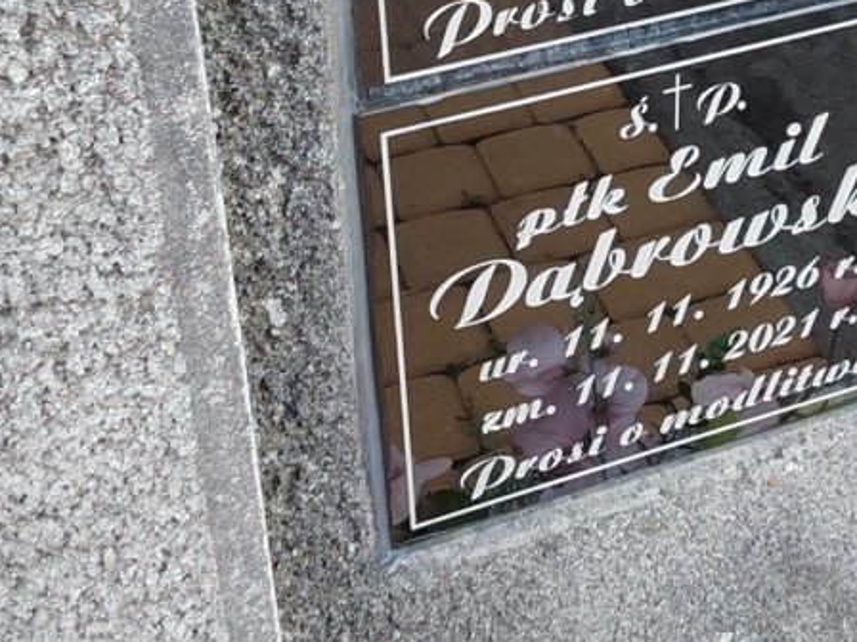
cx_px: 629
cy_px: 25
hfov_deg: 25.7
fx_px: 1857
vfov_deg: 19.2
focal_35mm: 75
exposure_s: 1/196
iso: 50
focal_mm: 2.91
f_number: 1.9
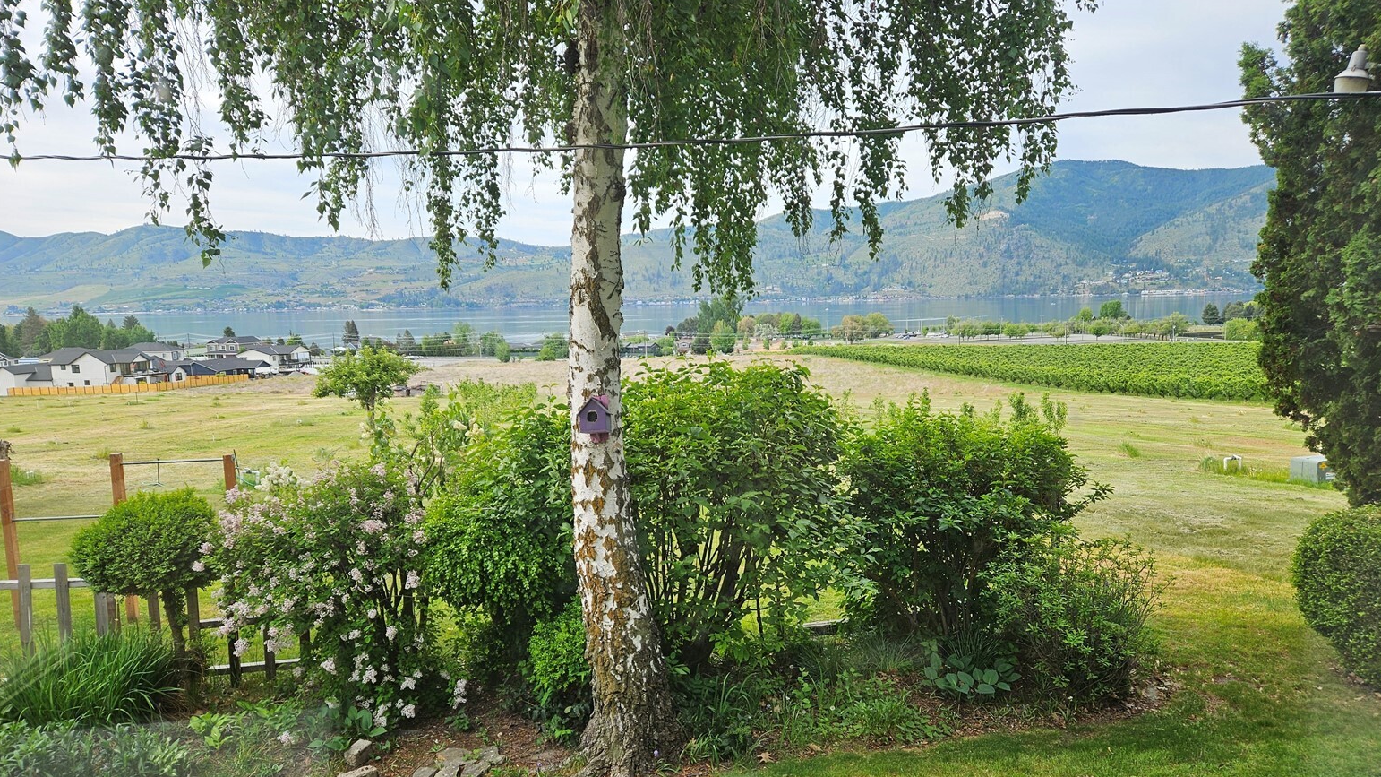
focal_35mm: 26
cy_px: 444
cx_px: 706
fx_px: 952
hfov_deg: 71.9
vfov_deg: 44.3
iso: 25
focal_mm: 5.4
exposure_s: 1/434
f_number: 1.8
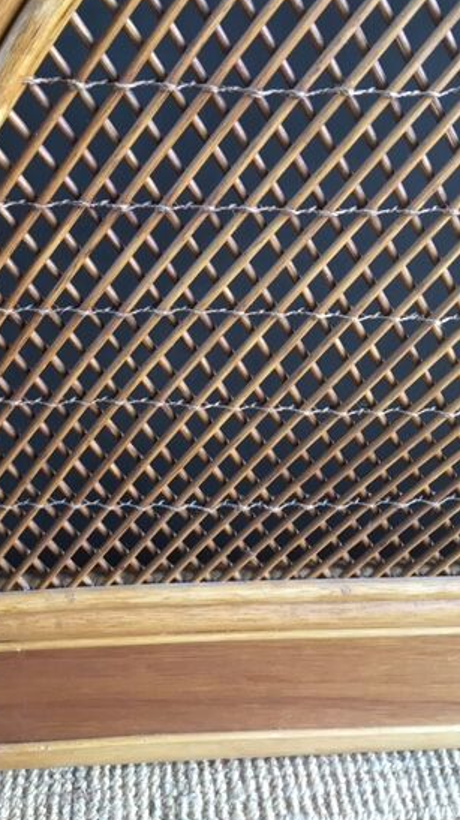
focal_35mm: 37
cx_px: 172
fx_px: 804
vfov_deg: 54.0
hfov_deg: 31.8
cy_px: 385
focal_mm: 4.15
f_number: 2.2
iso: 80
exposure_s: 1/33
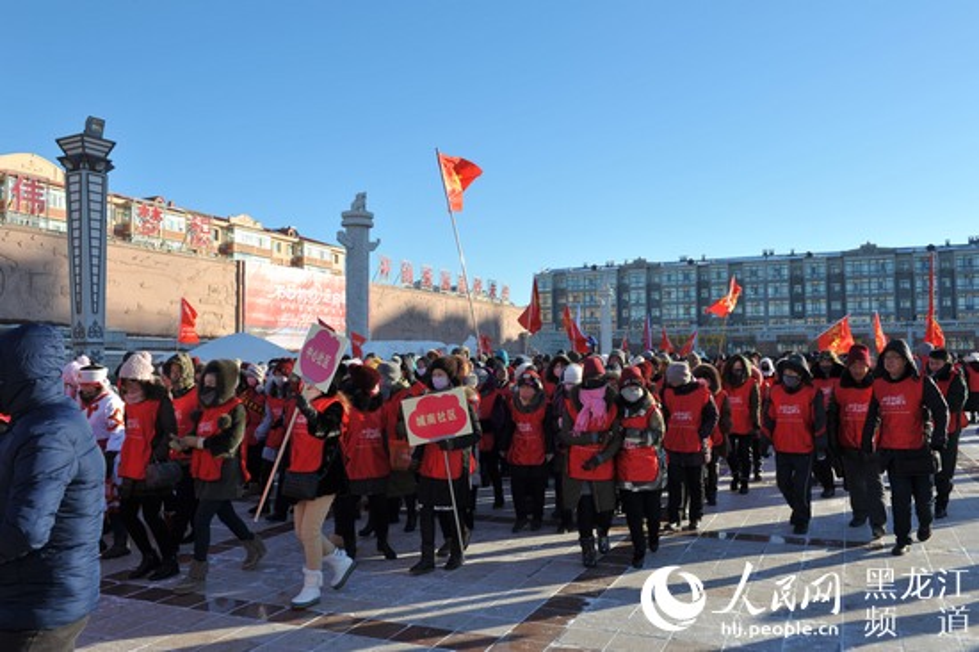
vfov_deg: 44.9
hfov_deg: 63.7
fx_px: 788
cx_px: 490
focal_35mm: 29
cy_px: 326
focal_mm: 29
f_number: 9
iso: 200
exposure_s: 1/320
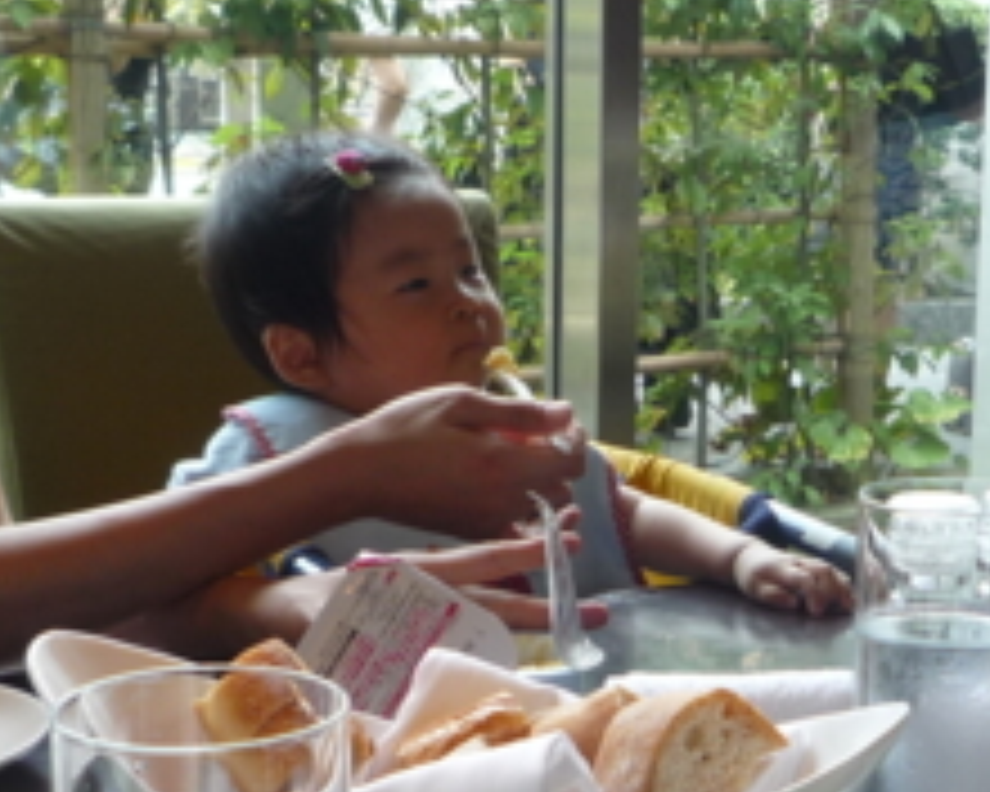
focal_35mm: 71
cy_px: 518
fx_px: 2080
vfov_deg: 21.5
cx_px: 698
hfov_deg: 26.5
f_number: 2.8
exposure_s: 1/50
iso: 100
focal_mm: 4.4
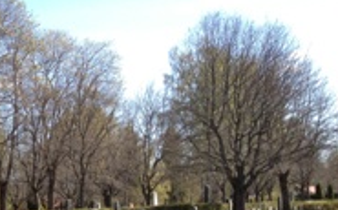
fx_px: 828
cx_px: -69
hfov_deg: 21.4
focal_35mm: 90
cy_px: 270
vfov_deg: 13.9
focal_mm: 4.28
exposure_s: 1/613
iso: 64
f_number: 2.4
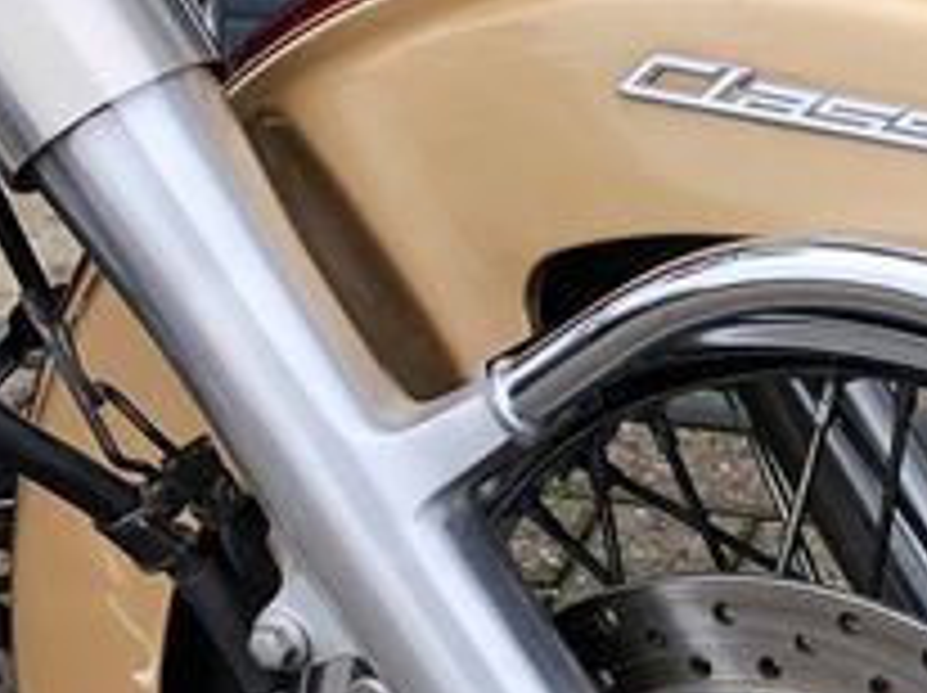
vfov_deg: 16.1
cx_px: 954
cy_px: 896
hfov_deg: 21.6
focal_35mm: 87
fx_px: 2327
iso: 50
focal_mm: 3.99
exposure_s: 1/120
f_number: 1.8
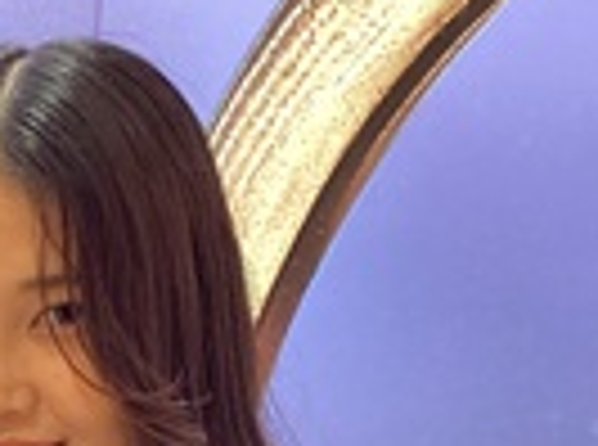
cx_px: -306
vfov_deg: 13.5
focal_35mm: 105
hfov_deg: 17.0
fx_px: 1809
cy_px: 601
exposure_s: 1/60
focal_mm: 3.3
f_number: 2.4
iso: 100
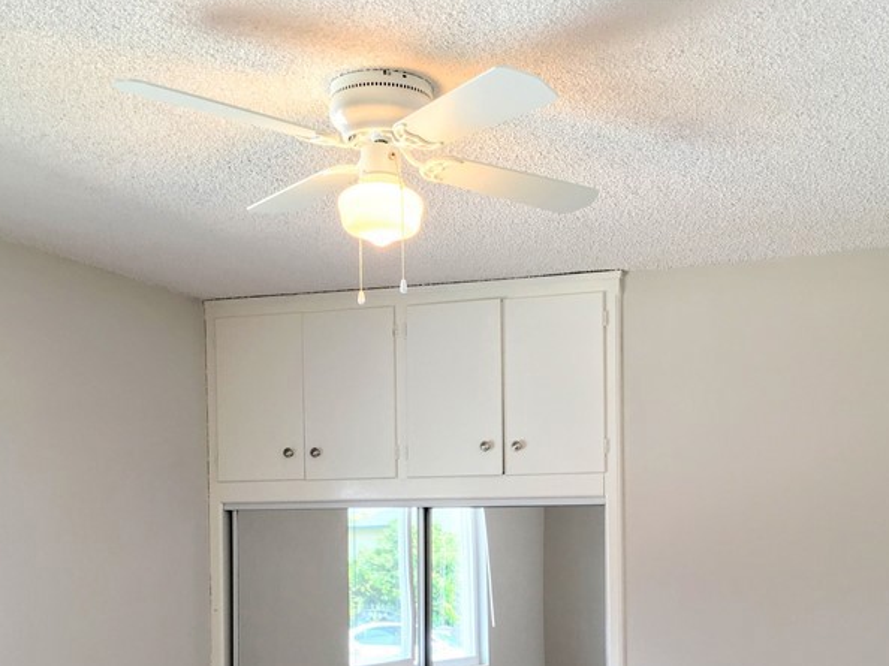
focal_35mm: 50
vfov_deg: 28.2
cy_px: 567
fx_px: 1284
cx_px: 551
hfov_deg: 38.0
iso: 25
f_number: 2.2
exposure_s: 1/40
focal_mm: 4.15
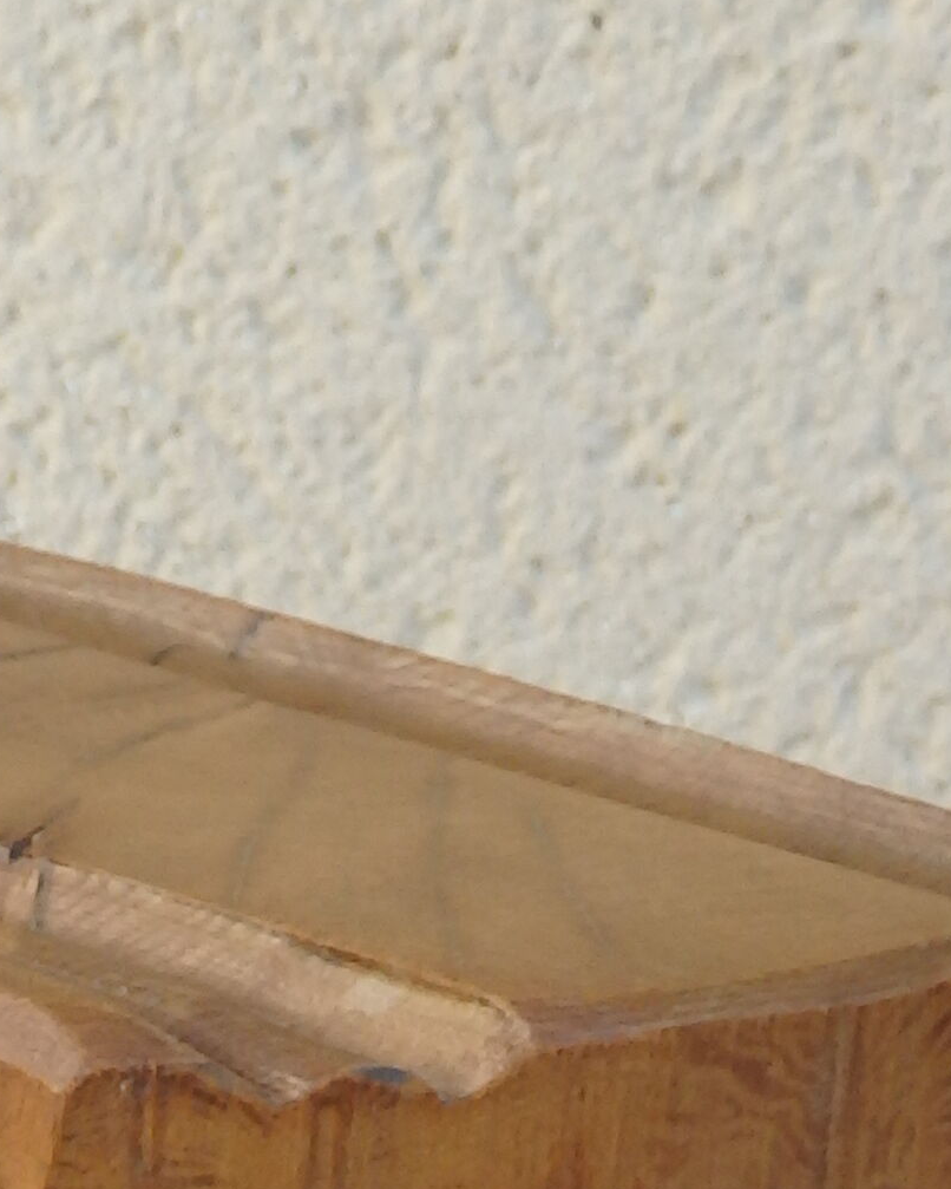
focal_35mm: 134
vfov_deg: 12.5
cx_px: -300
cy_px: 2423
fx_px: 4713
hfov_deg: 11.2
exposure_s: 1/250
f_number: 3.3
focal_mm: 5.5
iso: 125
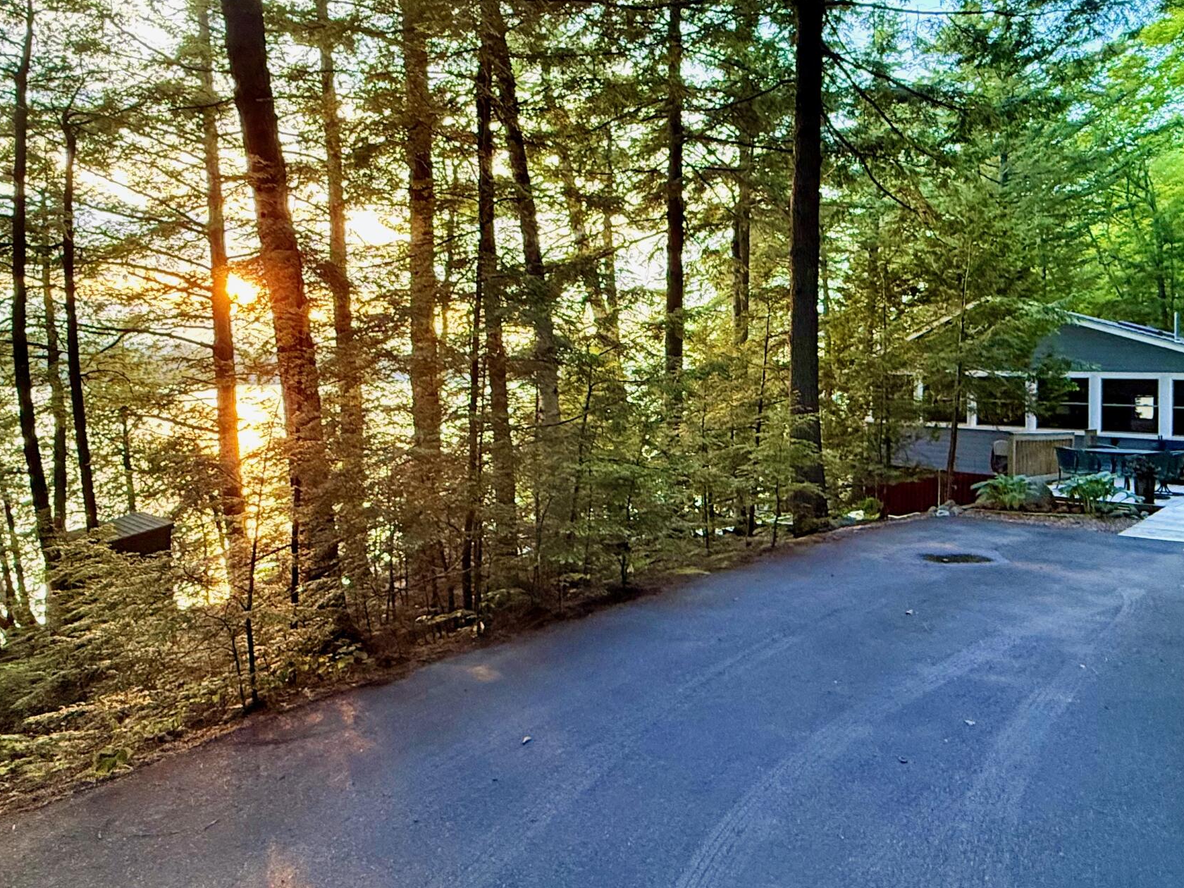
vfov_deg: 54.6
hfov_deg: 69.0
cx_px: 677
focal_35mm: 25
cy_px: 374
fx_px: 855
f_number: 2.2
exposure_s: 1/65
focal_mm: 2.22
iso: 320
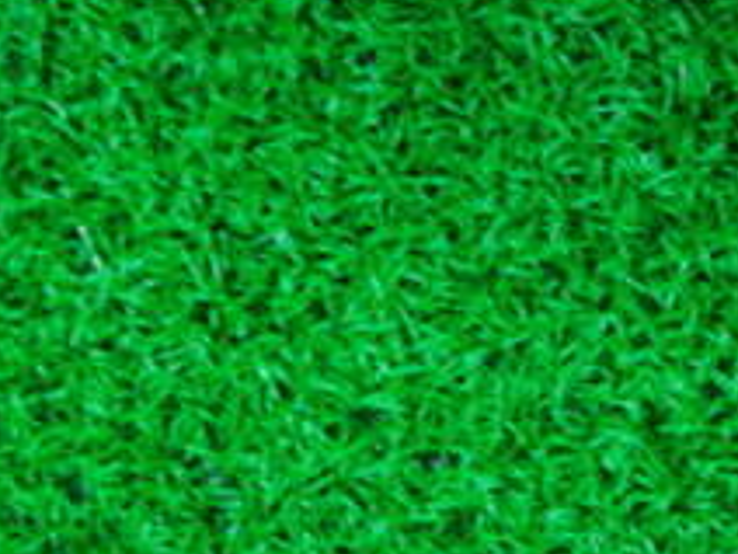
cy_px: -247
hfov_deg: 15.1
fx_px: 2772
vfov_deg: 11.0
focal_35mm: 130
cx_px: 543
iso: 400
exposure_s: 1/25
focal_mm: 7.54
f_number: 3.7
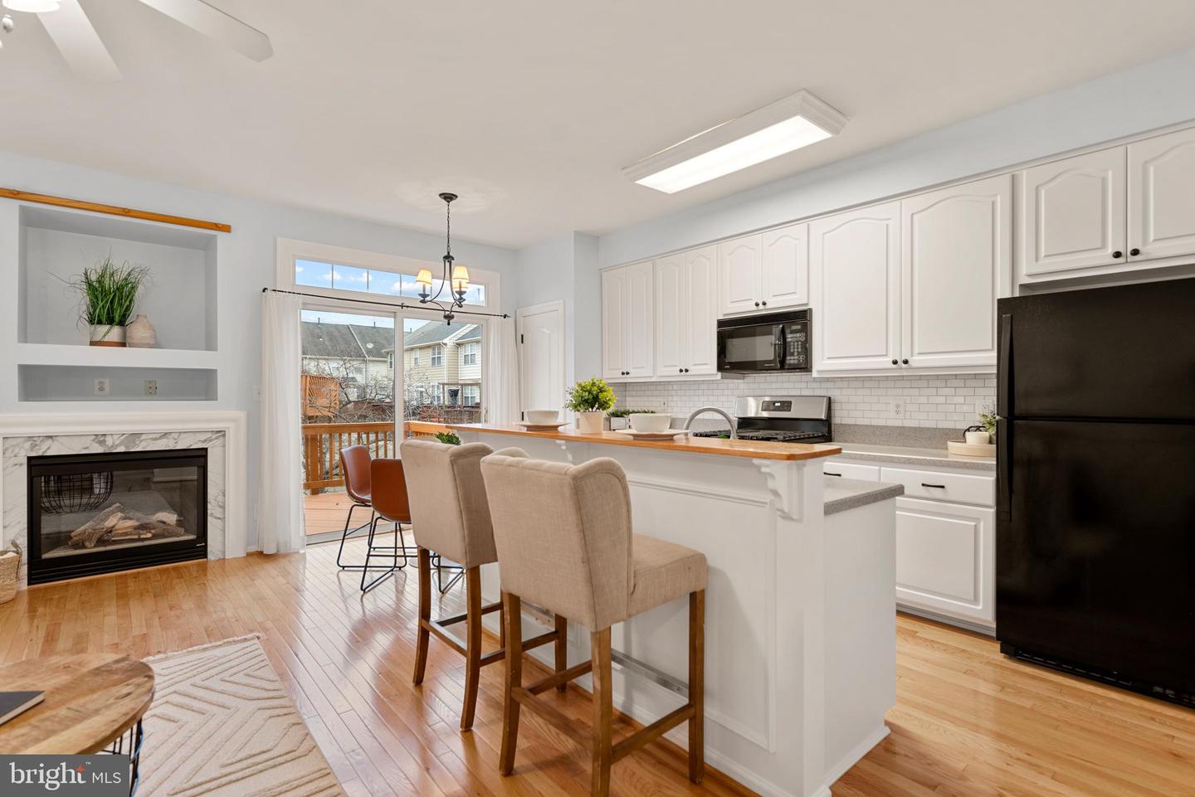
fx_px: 564
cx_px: 598
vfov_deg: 70.5
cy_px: 398
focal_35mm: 17
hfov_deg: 93.3
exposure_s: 1/10
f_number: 4
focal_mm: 17
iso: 100
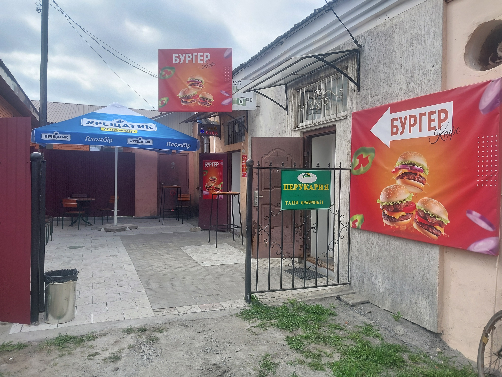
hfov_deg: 60.0
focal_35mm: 30
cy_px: 188
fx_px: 435
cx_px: 251
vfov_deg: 46.8
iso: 20
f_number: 1.8
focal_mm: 4.6
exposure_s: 1/425
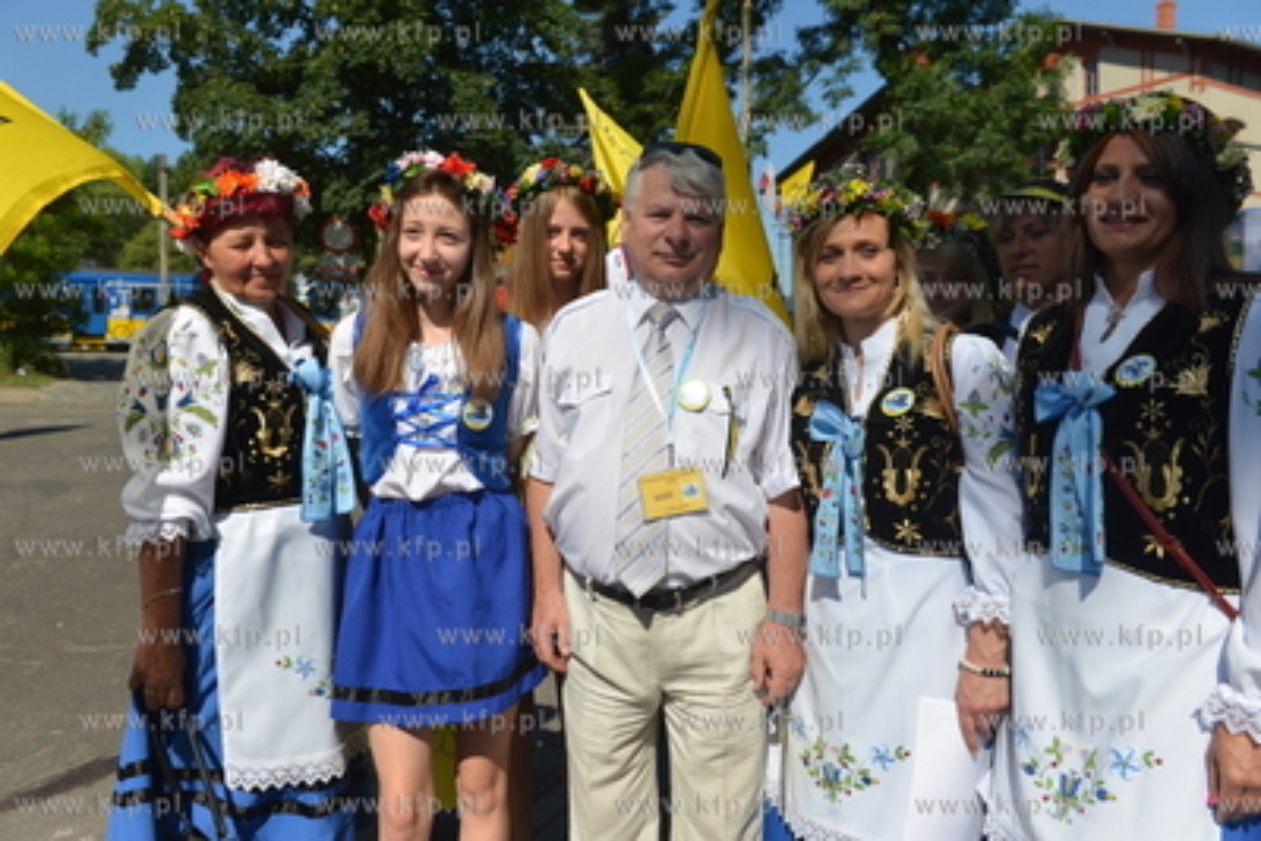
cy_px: 420
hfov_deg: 60.3
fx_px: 1086
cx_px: 630
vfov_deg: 42.4
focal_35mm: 31
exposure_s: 1/1600
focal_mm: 31
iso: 250
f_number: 5.6
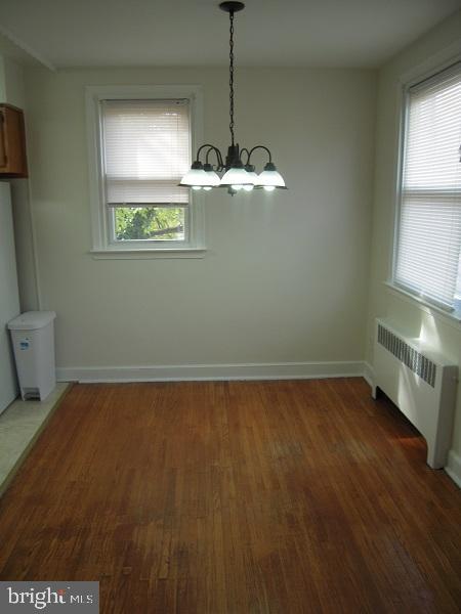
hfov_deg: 49.7
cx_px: 230
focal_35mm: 28
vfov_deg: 63.4
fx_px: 497
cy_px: 307
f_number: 2.7
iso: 100
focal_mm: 5
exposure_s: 1/50
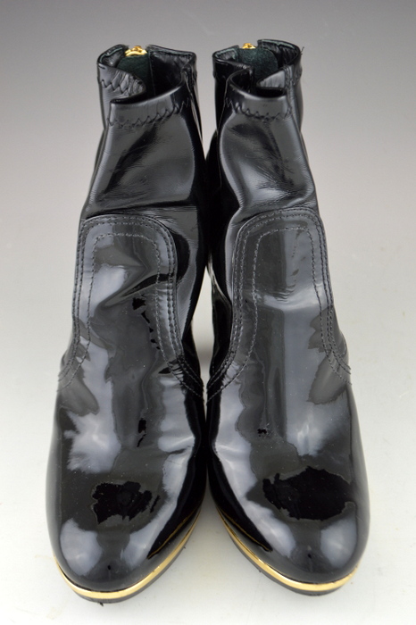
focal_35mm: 51
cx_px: 208
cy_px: 312
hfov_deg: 26.5
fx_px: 885
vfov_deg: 38.9
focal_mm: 34
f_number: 5
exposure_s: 1/50
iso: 400
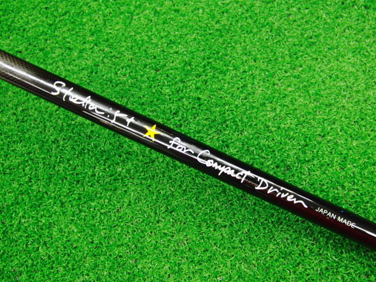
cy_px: 141
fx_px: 402
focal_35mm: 37
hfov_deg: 50.1
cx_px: 188
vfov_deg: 38.7
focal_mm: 6.42
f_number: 3.6
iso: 400
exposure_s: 1/20
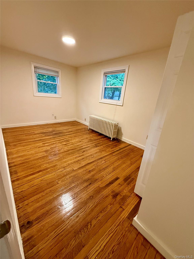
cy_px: 130
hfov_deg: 85.7
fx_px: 105
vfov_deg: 102.1
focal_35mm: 14
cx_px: 97
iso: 500
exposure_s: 1/60
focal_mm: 2.22
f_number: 2.2
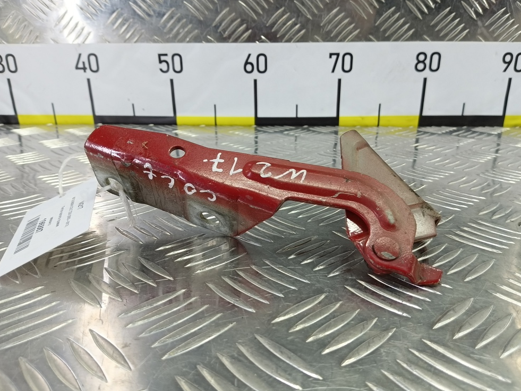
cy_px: 198
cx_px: 269
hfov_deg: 71.6
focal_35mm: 24
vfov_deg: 56.8
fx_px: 361
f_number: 1.6
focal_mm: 4.11
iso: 140
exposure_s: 1/50
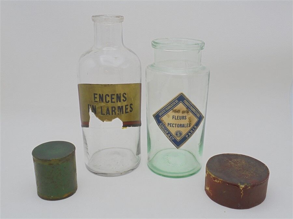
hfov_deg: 49.0
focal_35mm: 38
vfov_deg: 37.7
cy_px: 110
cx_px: 146
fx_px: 322
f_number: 4.2
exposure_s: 1/50
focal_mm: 6.9
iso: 100
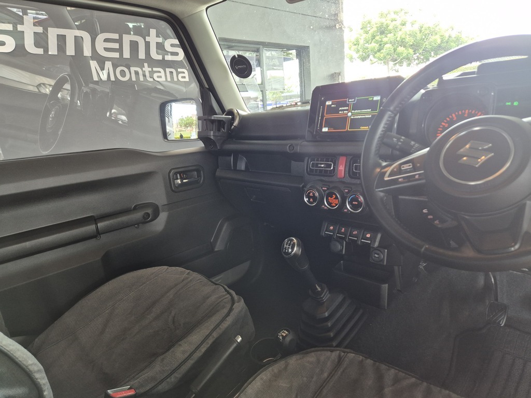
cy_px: 199
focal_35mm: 23
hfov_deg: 73.9
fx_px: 353
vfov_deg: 58.9
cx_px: 266
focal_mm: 5.4
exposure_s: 1/100
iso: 320
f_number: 1.8
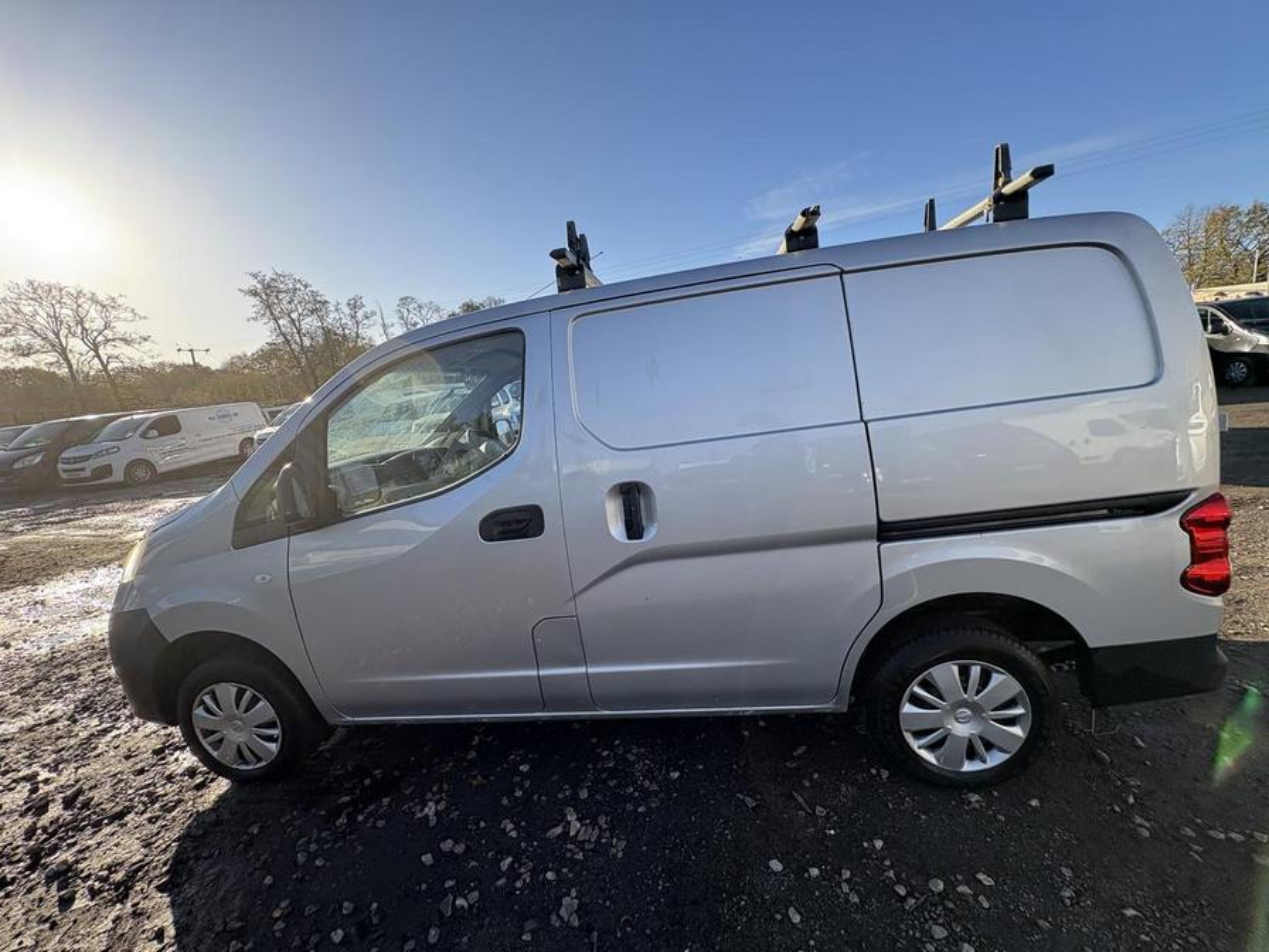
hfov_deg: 102.1
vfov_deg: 85.7
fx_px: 513
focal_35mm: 14
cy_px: 476
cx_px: 634
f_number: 2.2
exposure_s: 1/610
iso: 40
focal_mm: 2.22
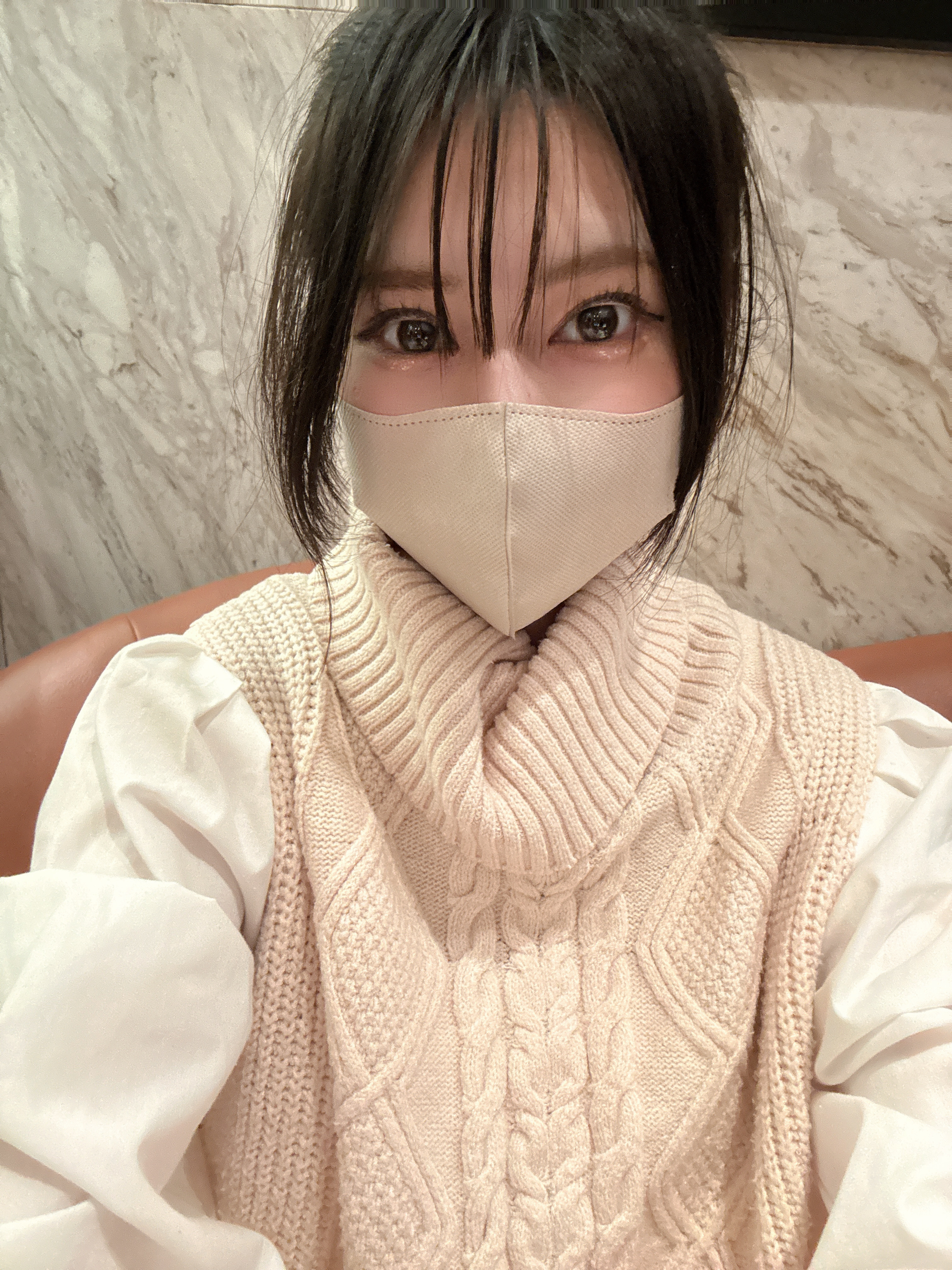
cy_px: 635
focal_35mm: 23
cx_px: 476
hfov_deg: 58.9
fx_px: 843
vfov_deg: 73.9
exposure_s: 1/25
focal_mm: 2.69
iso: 400
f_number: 1.9
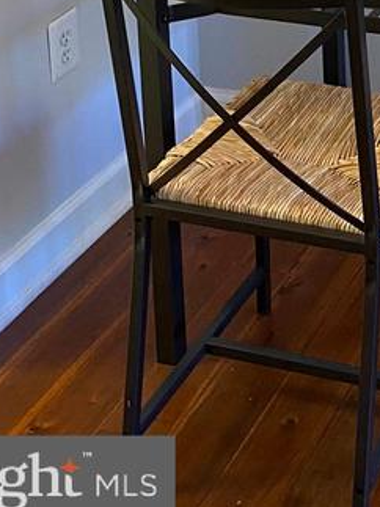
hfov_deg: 15.8
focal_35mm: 87
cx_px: 535
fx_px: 1274
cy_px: -322
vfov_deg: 18.9
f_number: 1.8
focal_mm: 4.25
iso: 200
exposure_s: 1/60
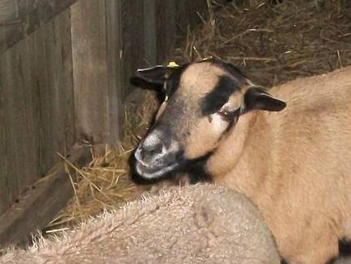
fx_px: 1237
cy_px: 289
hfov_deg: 16.1
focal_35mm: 122
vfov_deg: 12.0
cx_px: 140
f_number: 2.9
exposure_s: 1/500
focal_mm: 5.7
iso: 400
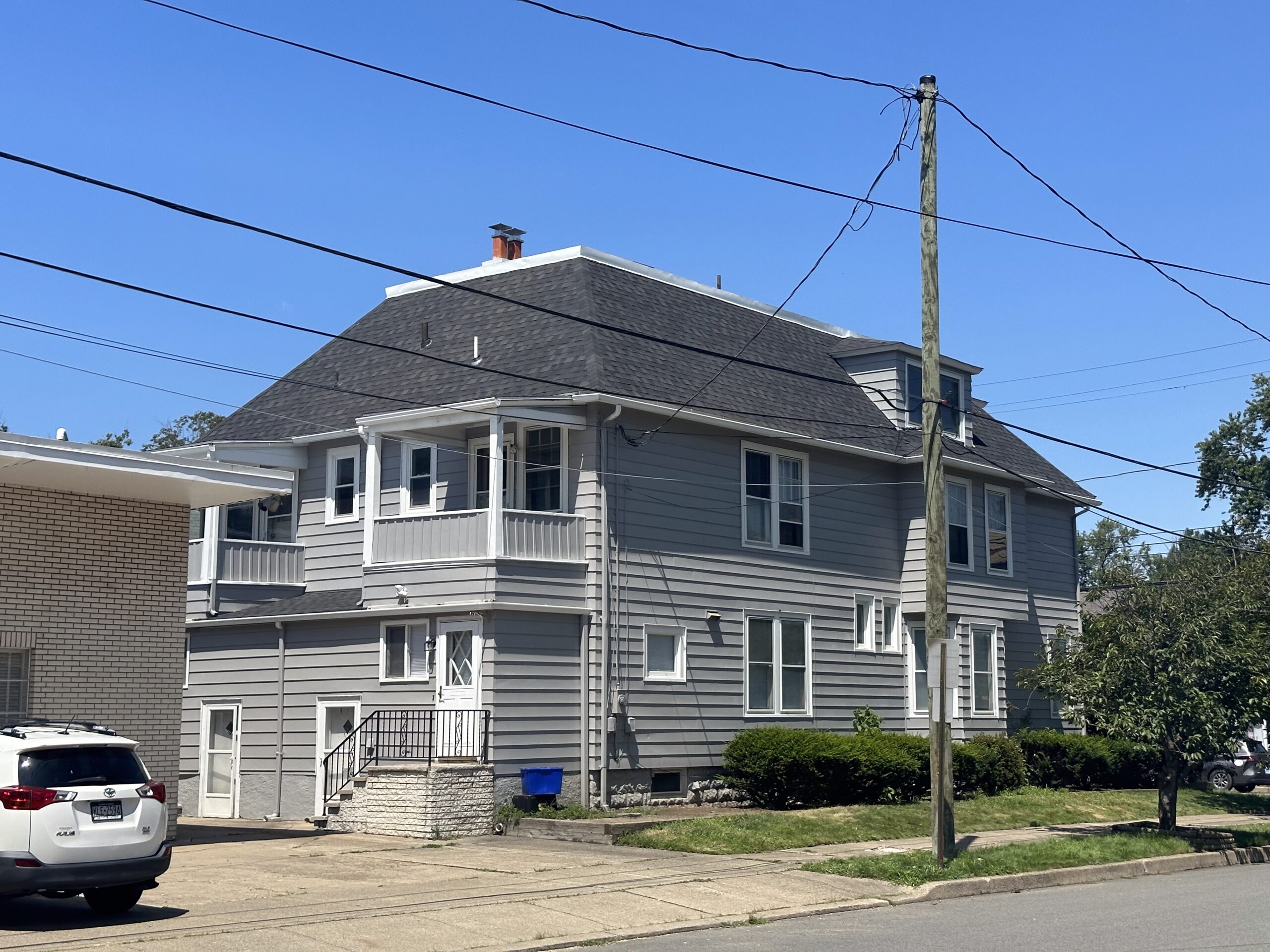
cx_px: 635
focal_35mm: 48
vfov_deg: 30.3
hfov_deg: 39.7
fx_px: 1761
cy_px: 476
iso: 64
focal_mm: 6.86
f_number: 1.78
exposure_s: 1/4545
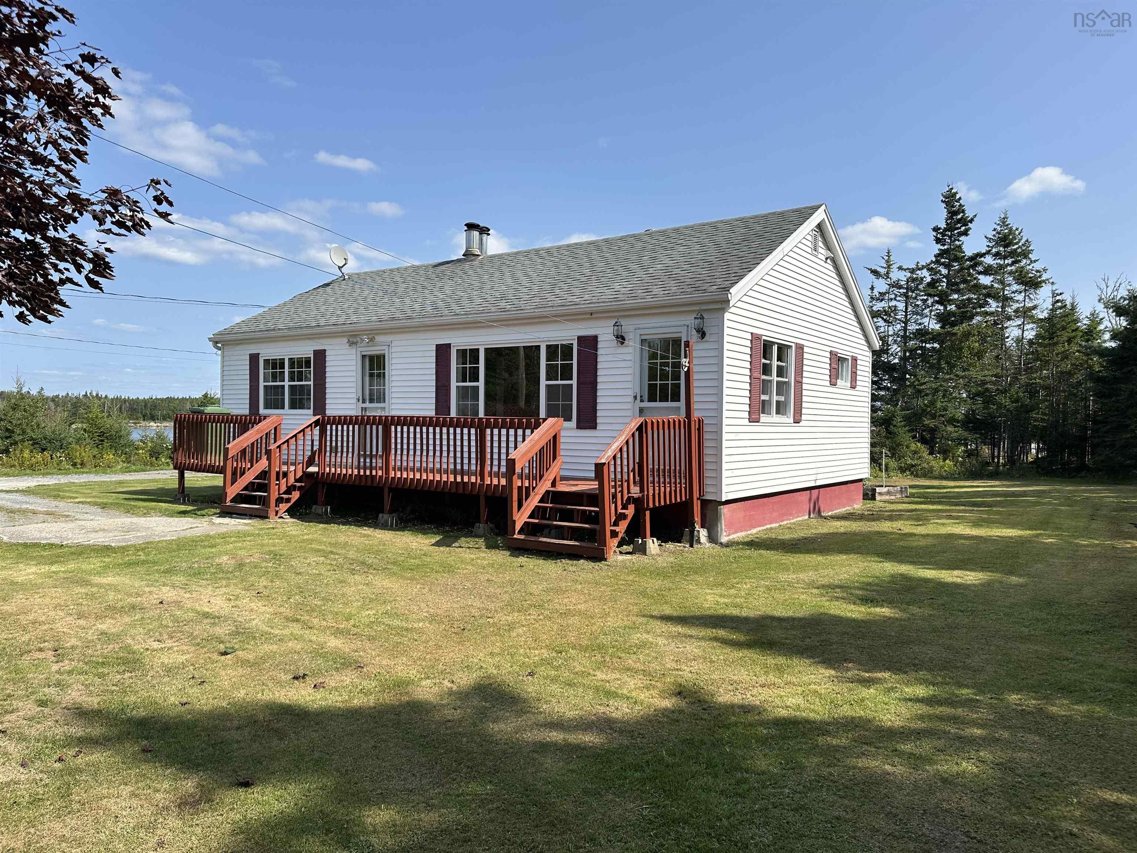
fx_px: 788
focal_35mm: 24
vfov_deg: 56.8
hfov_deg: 71.6
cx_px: 568
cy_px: 426
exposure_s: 1/4545
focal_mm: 6.86
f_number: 1.78
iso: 80
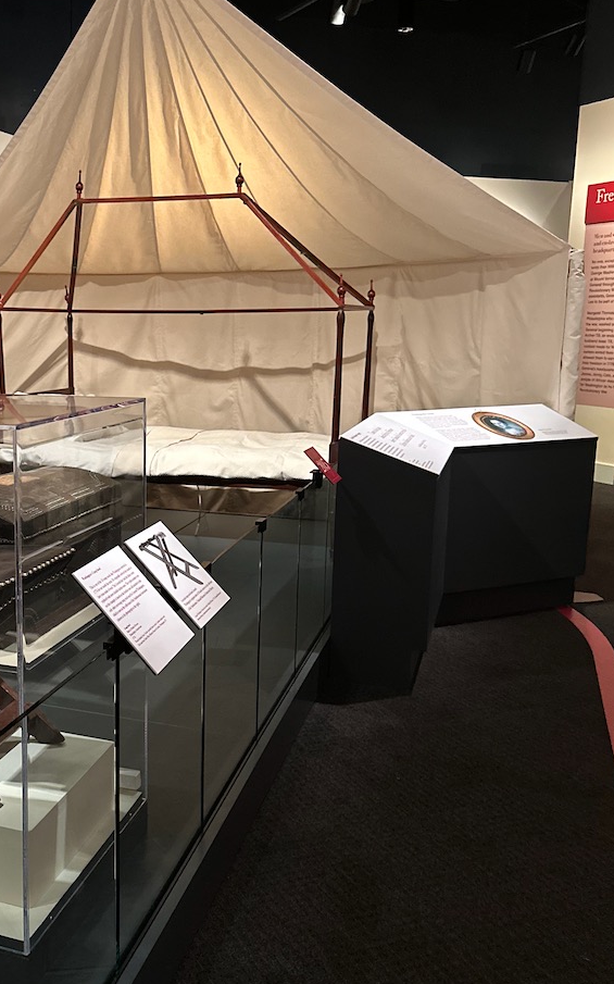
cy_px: 527
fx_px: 965
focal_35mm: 36
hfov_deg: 34.0
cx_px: 99
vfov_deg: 54.0
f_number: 1.78
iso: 1000
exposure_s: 1/40
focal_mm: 6.86
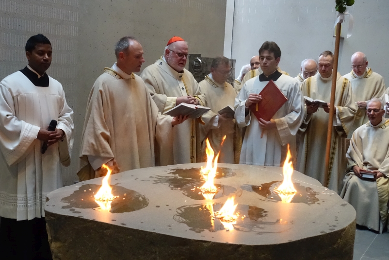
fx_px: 497
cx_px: 187
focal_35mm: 46
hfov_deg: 42.7
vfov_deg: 29.2
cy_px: 141
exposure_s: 1/160
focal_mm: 14.9
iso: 3200
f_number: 4
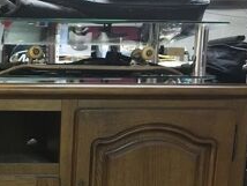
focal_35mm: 65
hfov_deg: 27.9
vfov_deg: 21.5
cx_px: -3
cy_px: 203
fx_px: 464
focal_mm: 4.15
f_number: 2.2
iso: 320
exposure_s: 1/17
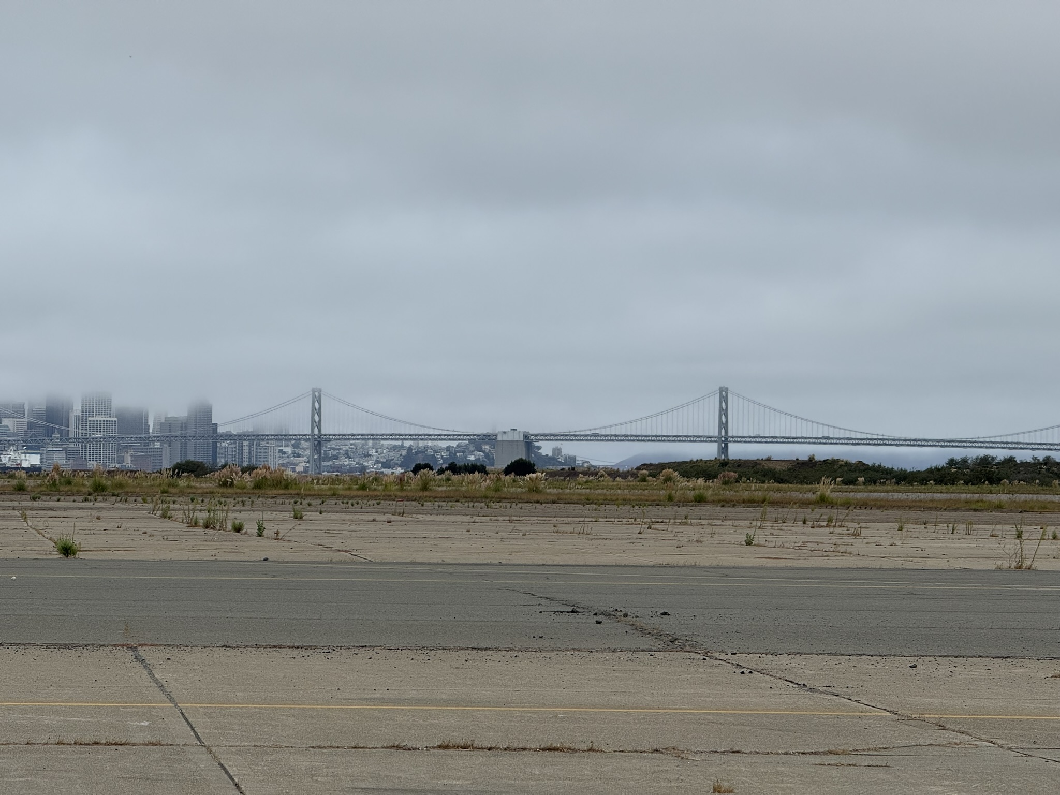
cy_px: 398
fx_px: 3675
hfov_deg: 16.4
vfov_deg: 12.3
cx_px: 530
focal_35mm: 120
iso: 50
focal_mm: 15.66
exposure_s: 1/1294
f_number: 2.8
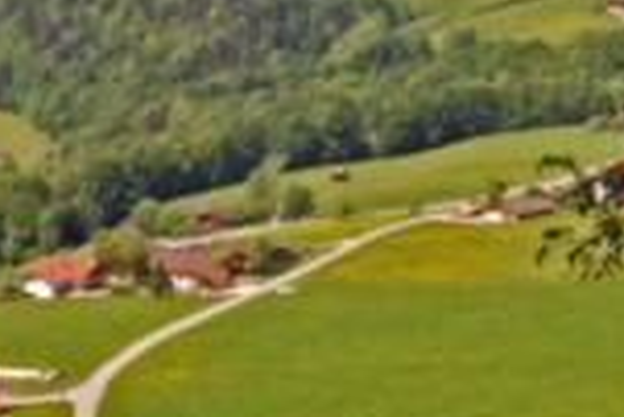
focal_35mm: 118
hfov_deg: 17.3
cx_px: 182
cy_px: 0
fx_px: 2047
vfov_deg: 11.5
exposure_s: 1/125
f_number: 13
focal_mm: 18
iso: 400
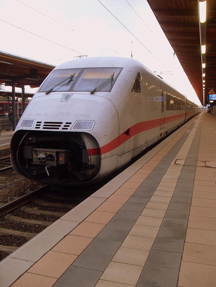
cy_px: 144
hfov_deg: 41.8
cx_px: 108
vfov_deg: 54.0
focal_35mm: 34
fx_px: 283
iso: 200
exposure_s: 1/45
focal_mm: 6.3
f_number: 2.8
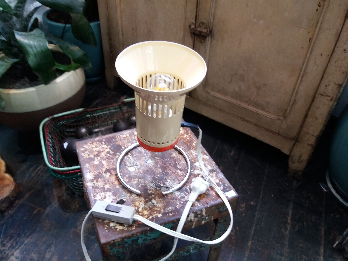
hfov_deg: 63.4
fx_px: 281
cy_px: 130
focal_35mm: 28
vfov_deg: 49.7
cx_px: 174
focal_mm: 3.7
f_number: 1.9
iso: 160
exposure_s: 1/25
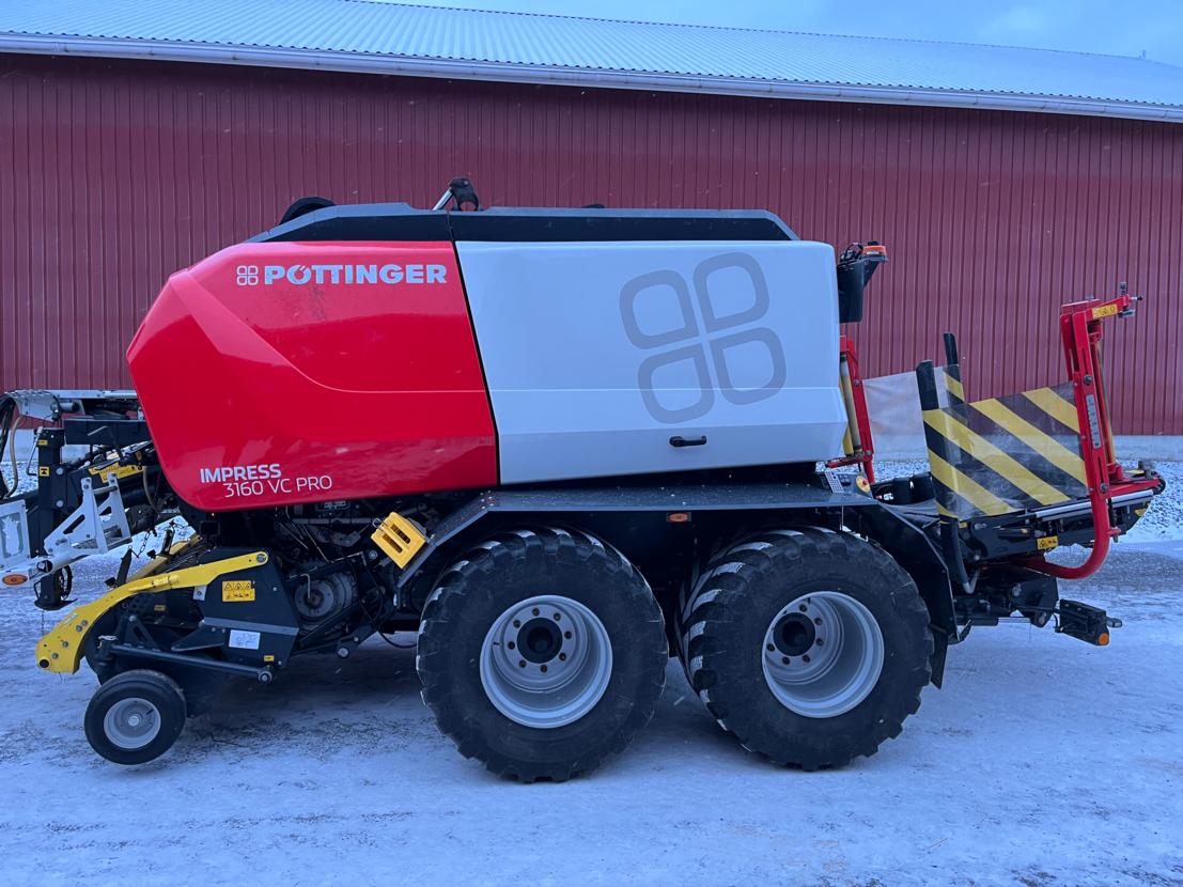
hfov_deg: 67.3
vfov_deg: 53.1
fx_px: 888
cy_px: 444
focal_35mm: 26
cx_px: 592
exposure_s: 1/60
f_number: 1.6
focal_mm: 5.1
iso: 200
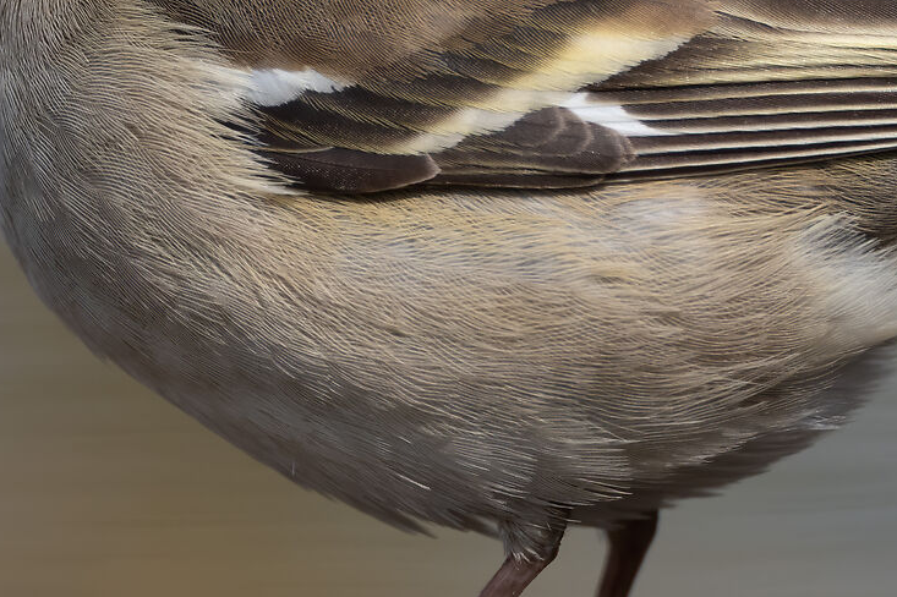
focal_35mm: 2293
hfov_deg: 0.9
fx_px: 57105
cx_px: 523
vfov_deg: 0.6
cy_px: 120
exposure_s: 1/800
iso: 640
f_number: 8
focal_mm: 700
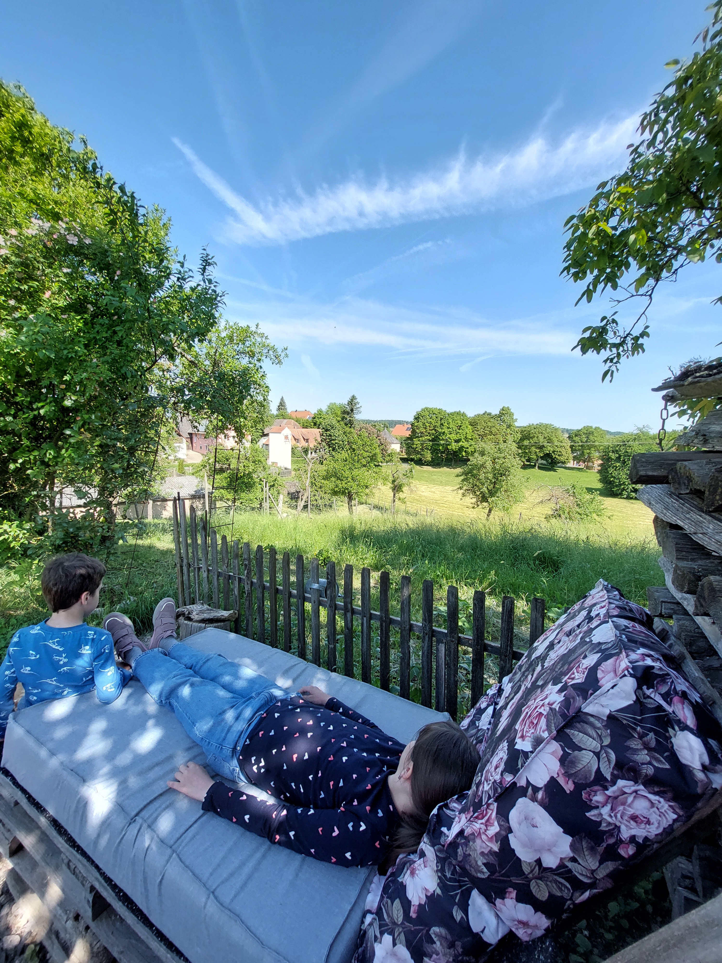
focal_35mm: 13
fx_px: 362
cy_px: 482
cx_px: 361
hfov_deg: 89.9
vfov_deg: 106.2
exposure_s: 1/383
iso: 50
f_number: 2.2
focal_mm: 1.74
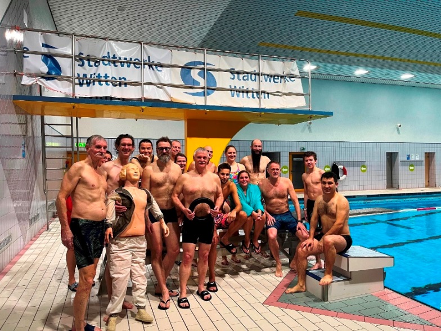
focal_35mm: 26
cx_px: 220
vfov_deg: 53.1
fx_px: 331
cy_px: 166
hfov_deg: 67.3
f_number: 1.6
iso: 100
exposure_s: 1/50
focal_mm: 5.1
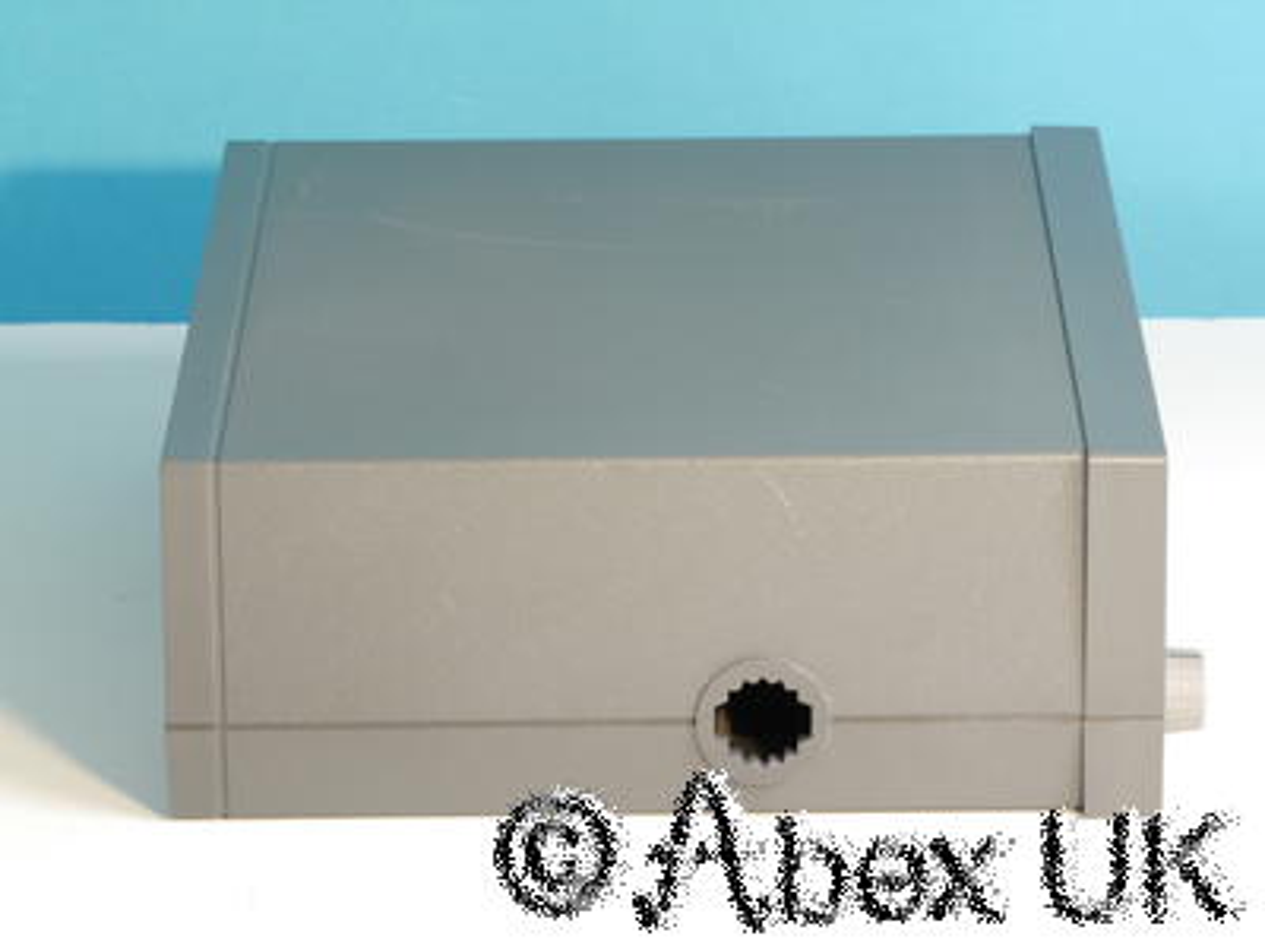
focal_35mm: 184
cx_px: 632
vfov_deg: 8.1
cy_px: 474
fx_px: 6724
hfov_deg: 10.7
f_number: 16
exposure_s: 2.5
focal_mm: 92
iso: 400
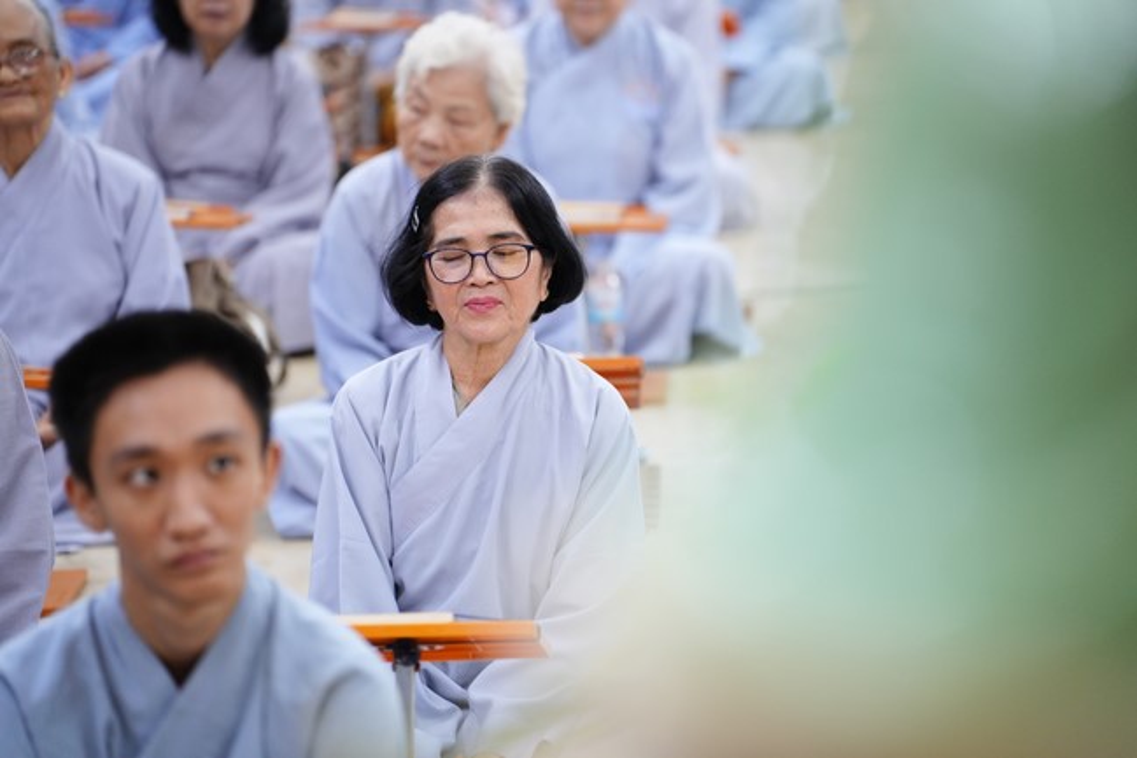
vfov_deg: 9.2
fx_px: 4738
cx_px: 568
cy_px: 379
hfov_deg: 13.7
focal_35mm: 150
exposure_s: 1/80
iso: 2500
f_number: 2.8
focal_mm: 150
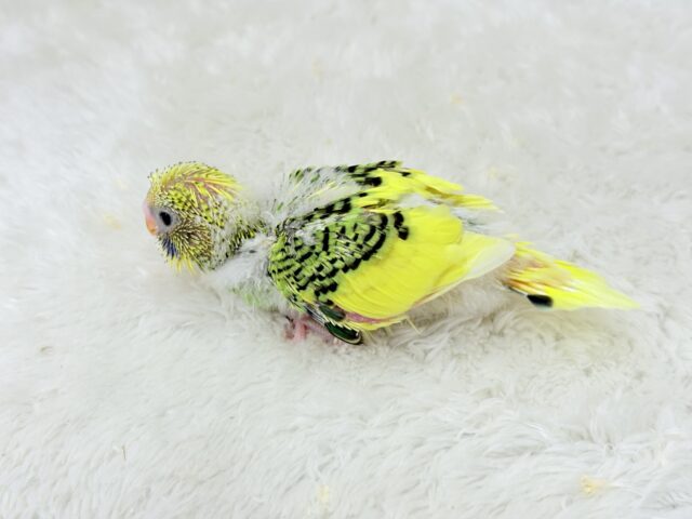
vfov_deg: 28.0
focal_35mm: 52
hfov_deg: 36.8
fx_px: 1040
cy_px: 260
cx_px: 346
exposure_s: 1/50
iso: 32
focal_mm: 5.96
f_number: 1.6
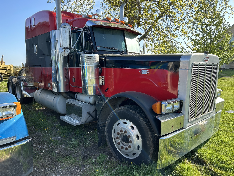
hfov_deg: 67.3
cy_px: 88
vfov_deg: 53.1
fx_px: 176
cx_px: 117
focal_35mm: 26
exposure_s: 1/1038
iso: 50
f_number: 1.5
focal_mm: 5.7
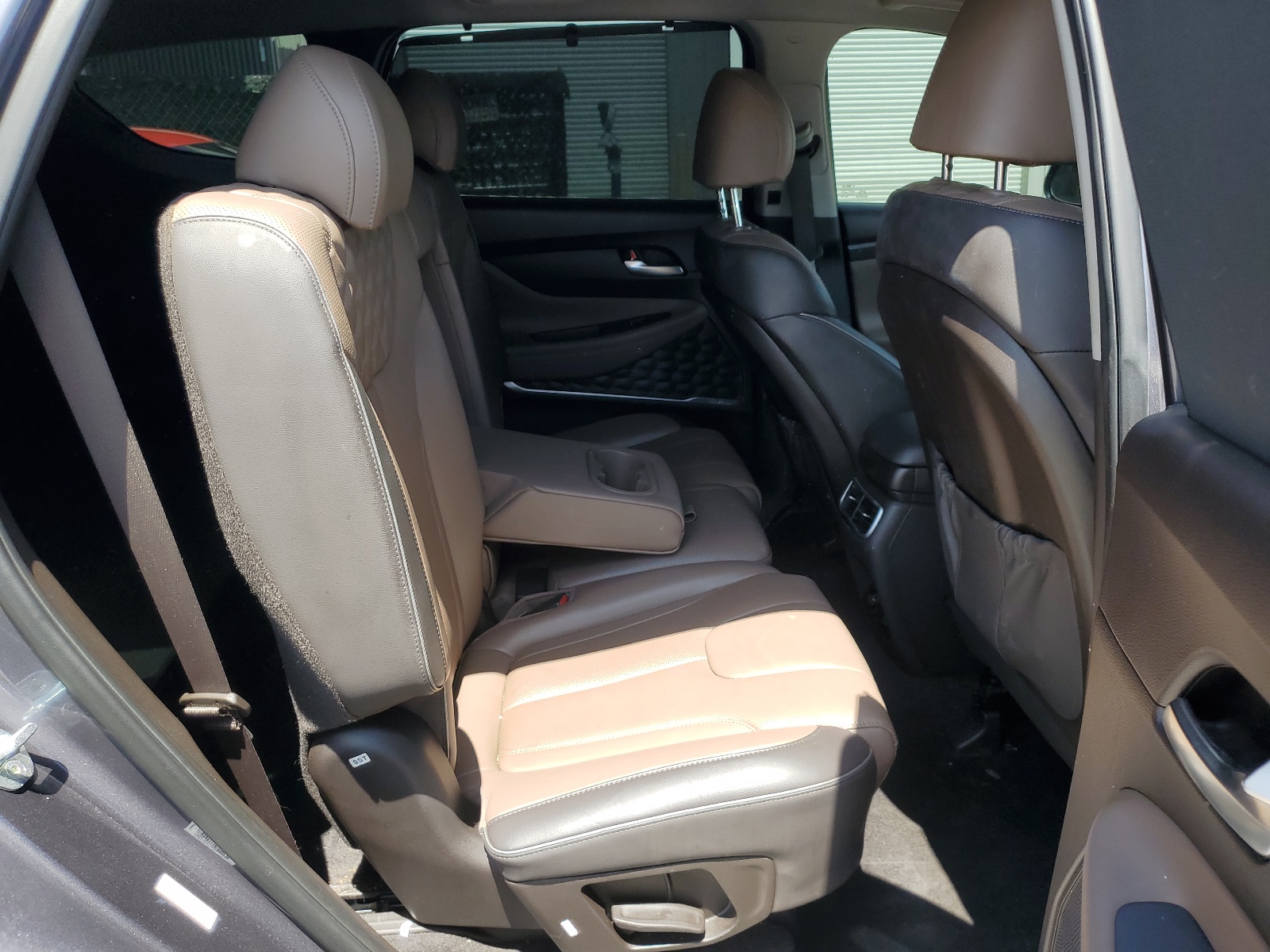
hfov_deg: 67.3
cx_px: 635
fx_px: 954
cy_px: 476
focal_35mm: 26
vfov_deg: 53.1
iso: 50
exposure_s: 1/500
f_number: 1.5
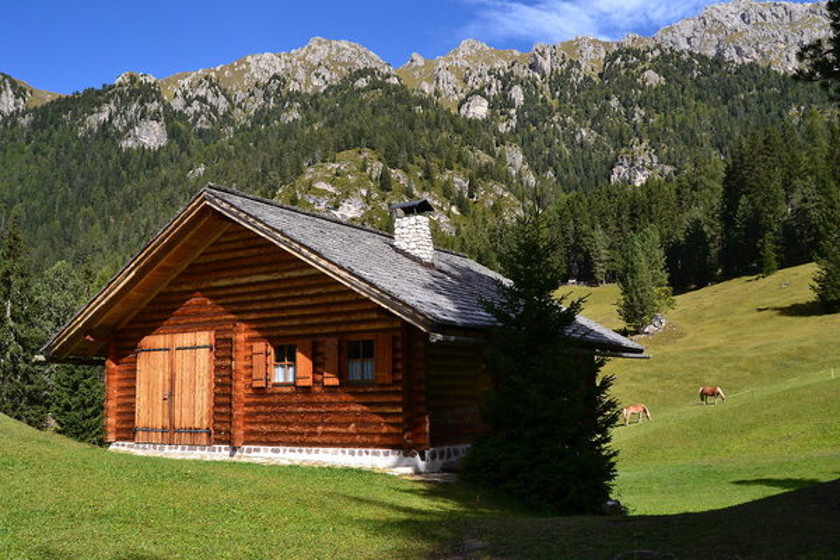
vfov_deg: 38.4
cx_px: 420
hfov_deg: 55.1
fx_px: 805
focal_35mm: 34
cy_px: 280
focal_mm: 23
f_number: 10
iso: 400
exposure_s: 1/320
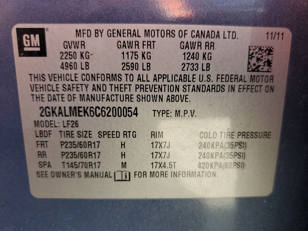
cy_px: 116
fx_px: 231
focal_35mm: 26
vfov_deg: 53.1
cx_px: 154
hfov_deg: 67.3
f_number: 1.5
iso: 50
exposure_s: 1/244
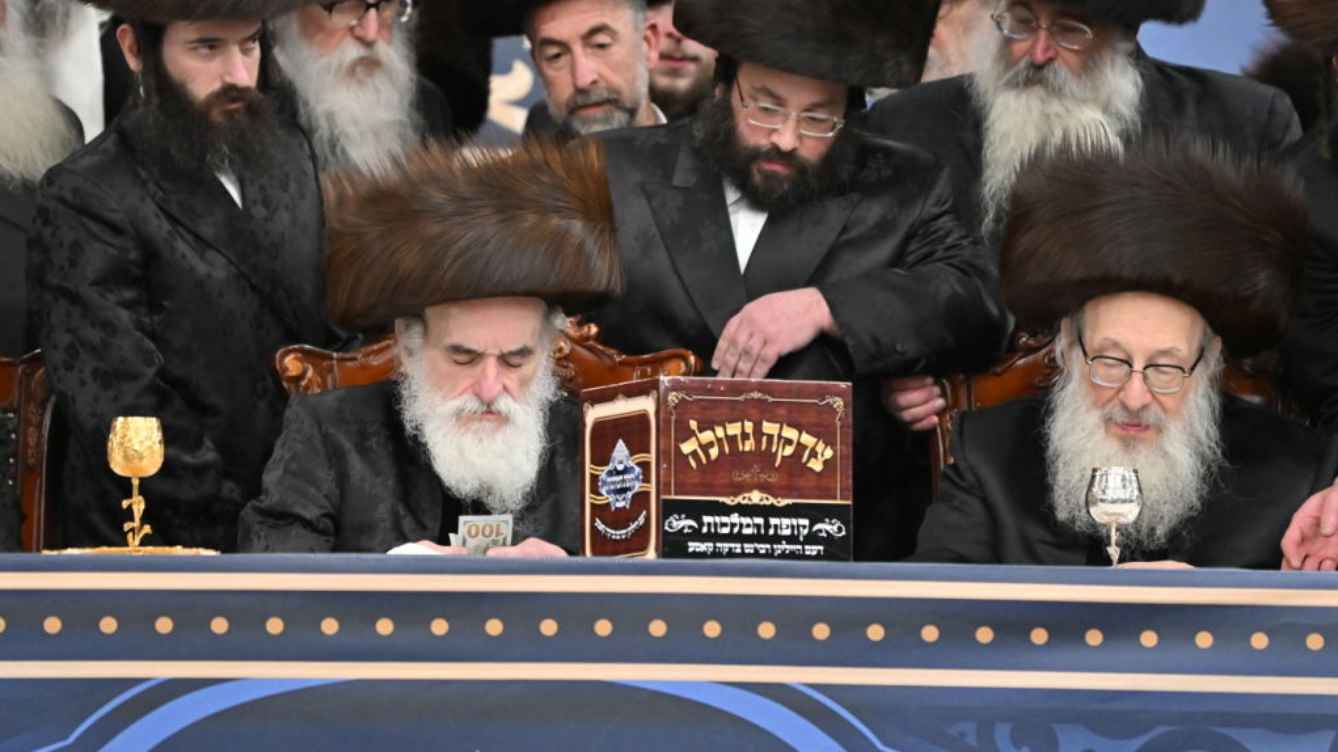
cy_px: 330
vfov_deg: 3.9
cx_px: 668
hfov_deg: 6.9
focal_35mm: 315
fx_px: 11174
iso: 1600
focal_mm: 200
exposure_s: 1/400
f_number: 2.8
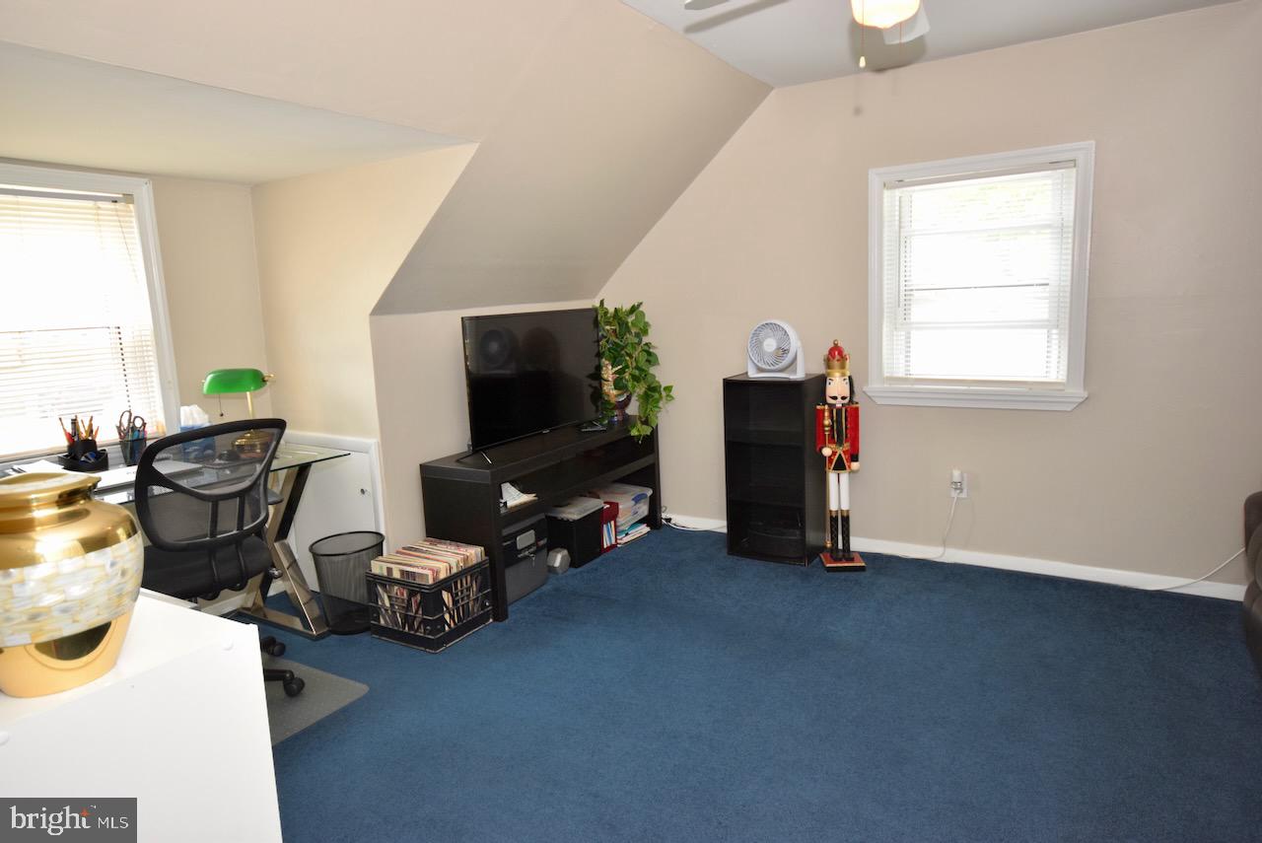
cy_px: 422
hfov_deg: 77.3
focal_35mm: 22
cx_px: 631
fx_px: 789
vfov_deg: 56.2
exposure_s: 1/100
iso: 800
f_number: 5
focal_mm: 15
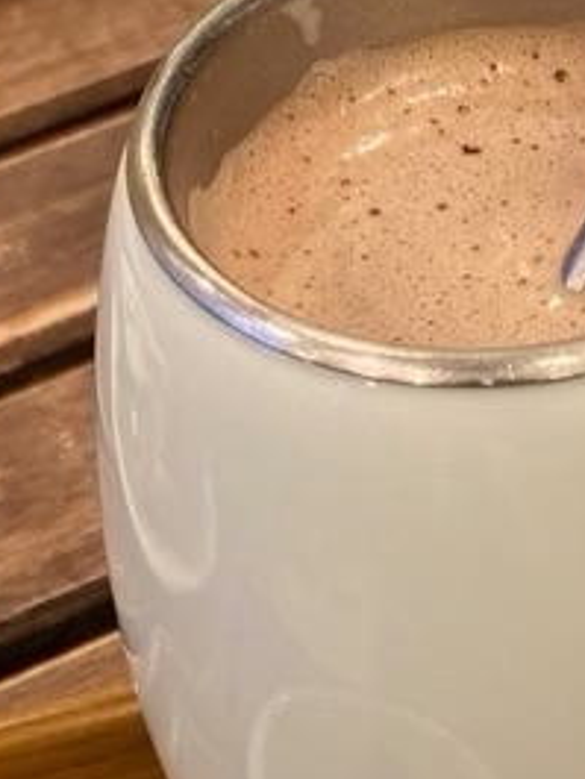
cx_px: 782
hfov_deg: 14.4
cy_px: 870
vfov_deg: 19.2
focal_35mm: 98
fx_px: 2206
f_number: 1.8
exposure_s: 1/50
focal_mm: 4.25
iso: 320
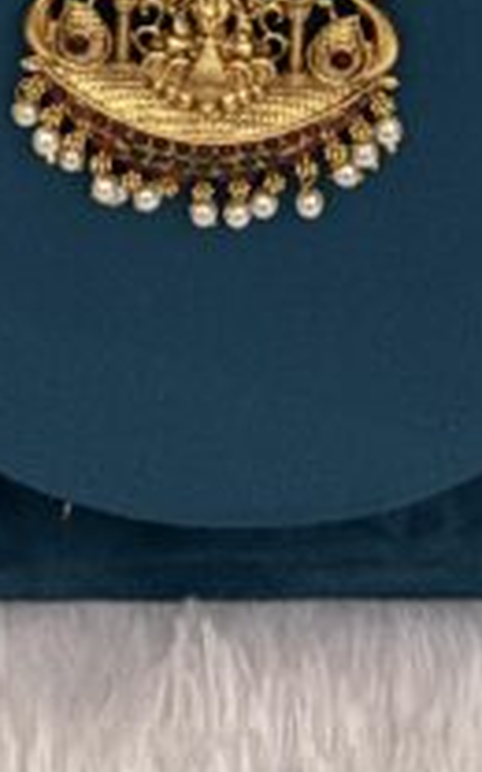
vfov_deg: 16.0
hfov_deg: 12.3
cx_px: 237
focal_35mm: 106
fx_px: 2228
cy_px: -698
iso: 1000
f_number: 1.6
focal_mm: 5.96
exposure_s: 1/17
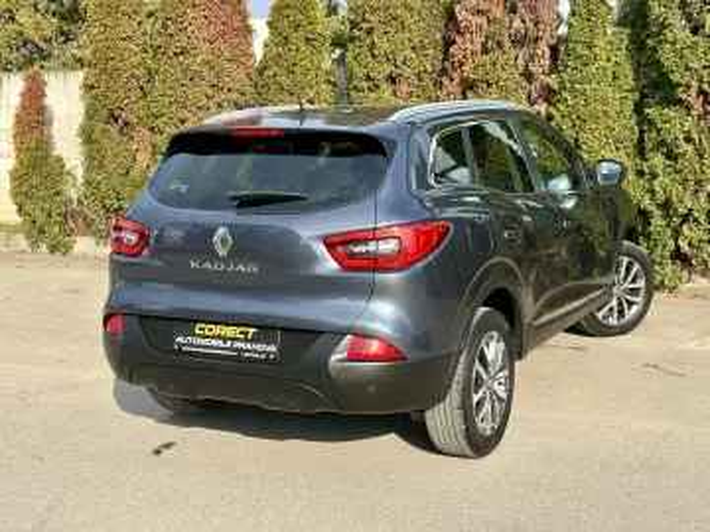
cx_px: 355
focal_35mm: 48
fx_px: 985
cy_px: 266
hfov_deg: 39.7
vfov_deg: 30.3
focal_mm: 6.86
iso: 64
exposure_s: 1/1565
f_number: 1.78
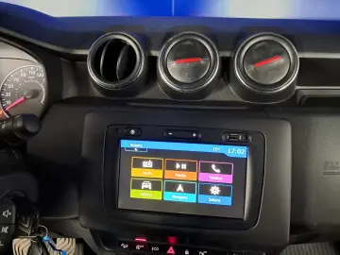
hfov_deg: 65.3
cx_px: 170
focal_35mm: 27
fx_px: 265
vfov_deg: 51.4
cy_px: 128
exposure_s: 1/20
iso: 1000
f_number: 1.8
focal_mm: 4
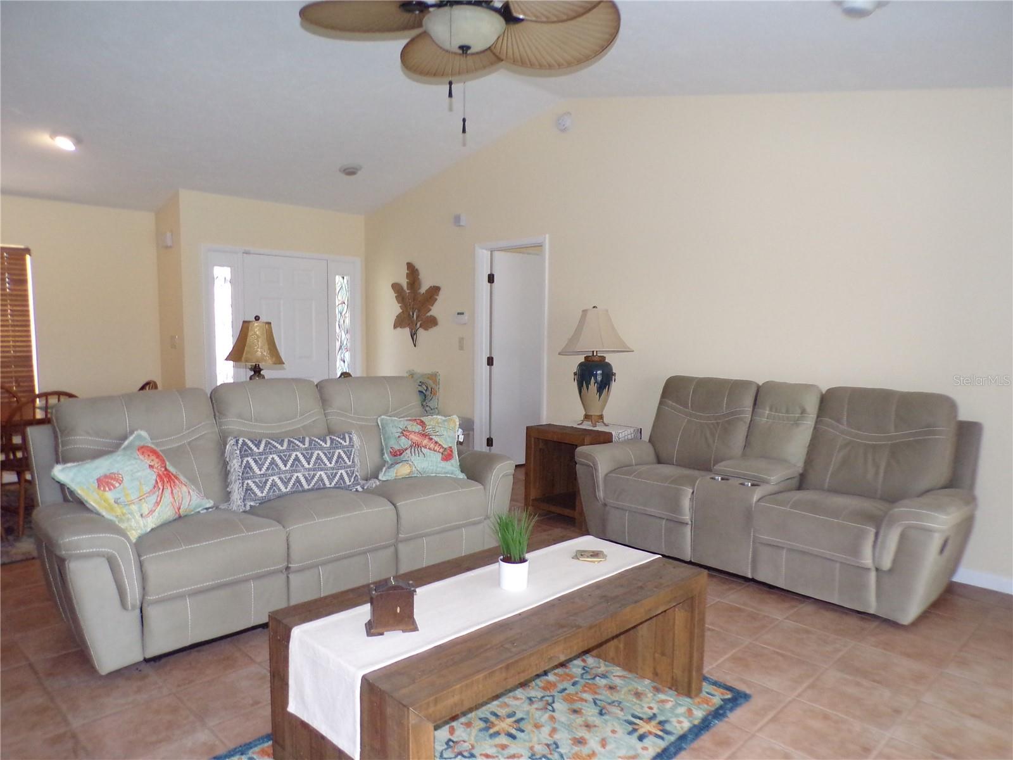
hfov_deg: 71.6
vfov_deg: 56.8
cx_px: 506
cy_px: 380
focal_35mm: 24
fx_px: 702
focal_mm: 4.3
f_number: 3
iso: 320
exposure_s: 1/60
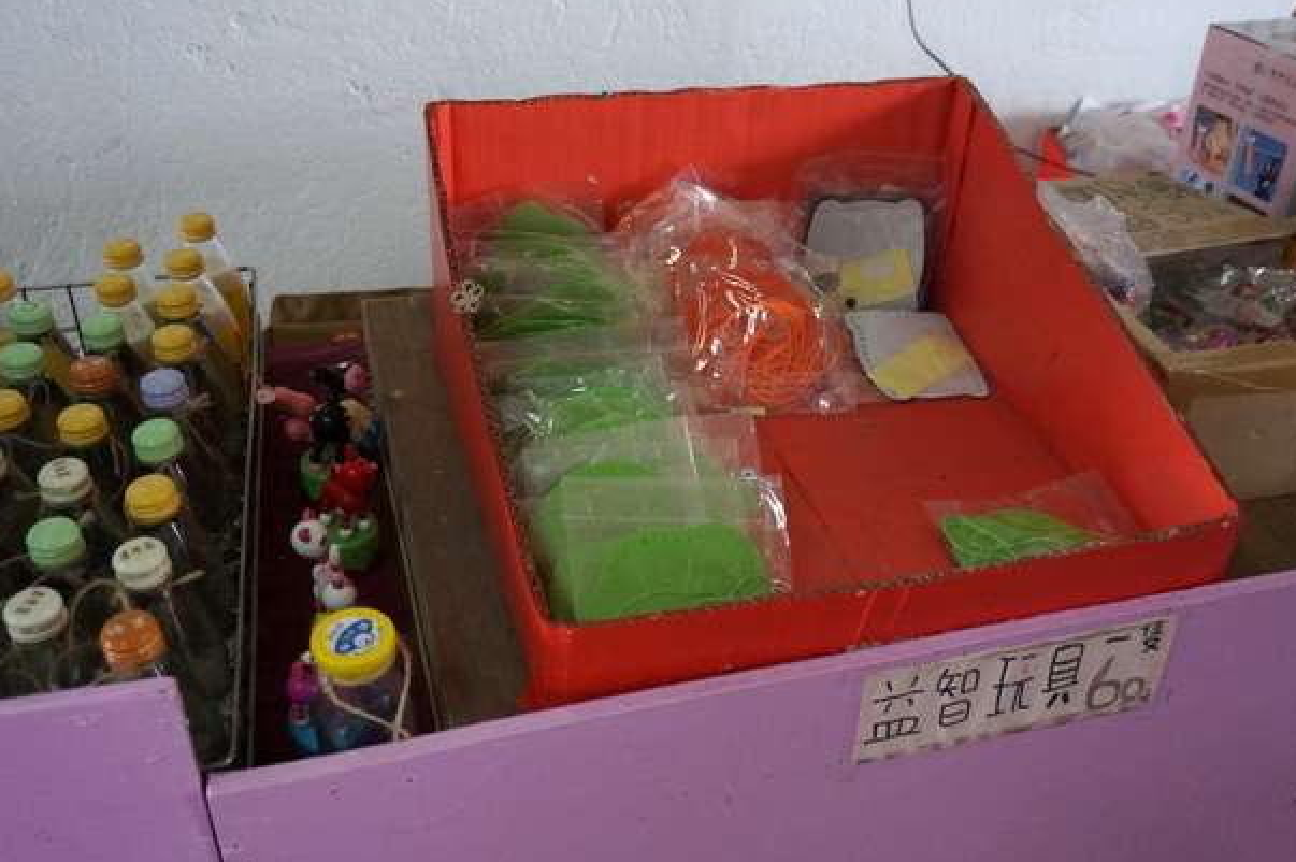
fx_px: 1259
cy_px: 431
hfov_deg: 54.5
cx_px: 619
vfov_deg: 37.8
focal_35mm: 35
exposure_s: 1/160
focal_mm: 22
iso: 1600
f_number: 4
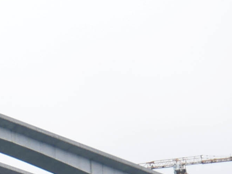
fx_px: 1294
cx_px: -80
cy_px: 479
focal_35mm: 193
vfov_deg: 7.1
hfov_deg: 10.0
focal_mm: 14
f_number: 5.6
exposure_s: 1/250
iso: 200
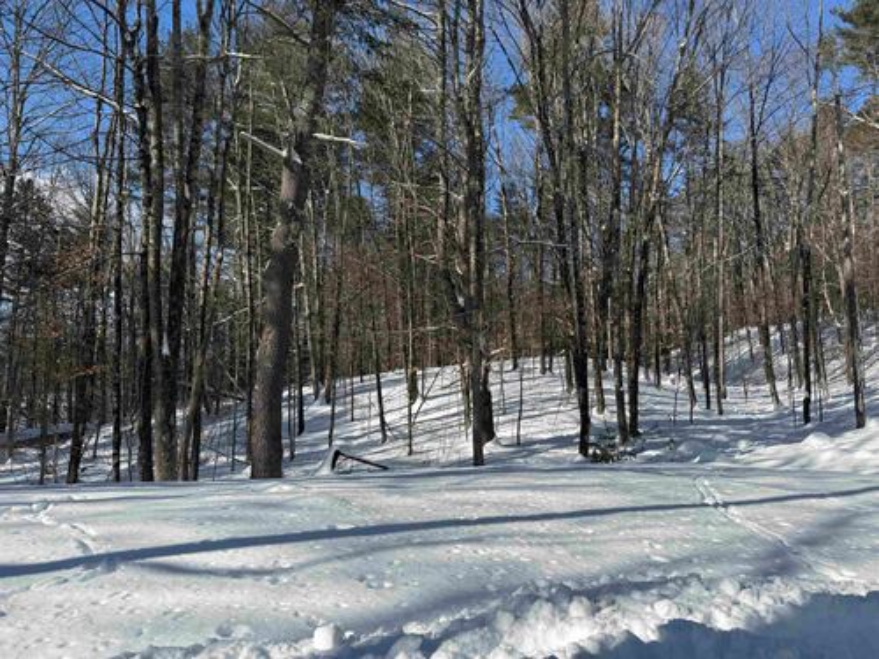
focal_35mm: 24
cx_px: 440
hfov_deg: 71.6
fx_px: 609
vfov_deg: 56.8
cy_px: 330
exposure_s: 1/4405
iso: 80
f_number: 1.78
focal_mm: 6.76
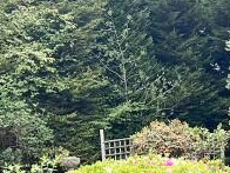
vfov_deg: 10.7
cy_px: 222
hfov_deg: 14.4
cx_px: 190
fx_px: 904
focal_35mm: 136
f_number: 1.5
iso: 50
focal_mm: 5.7
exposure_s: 1/448
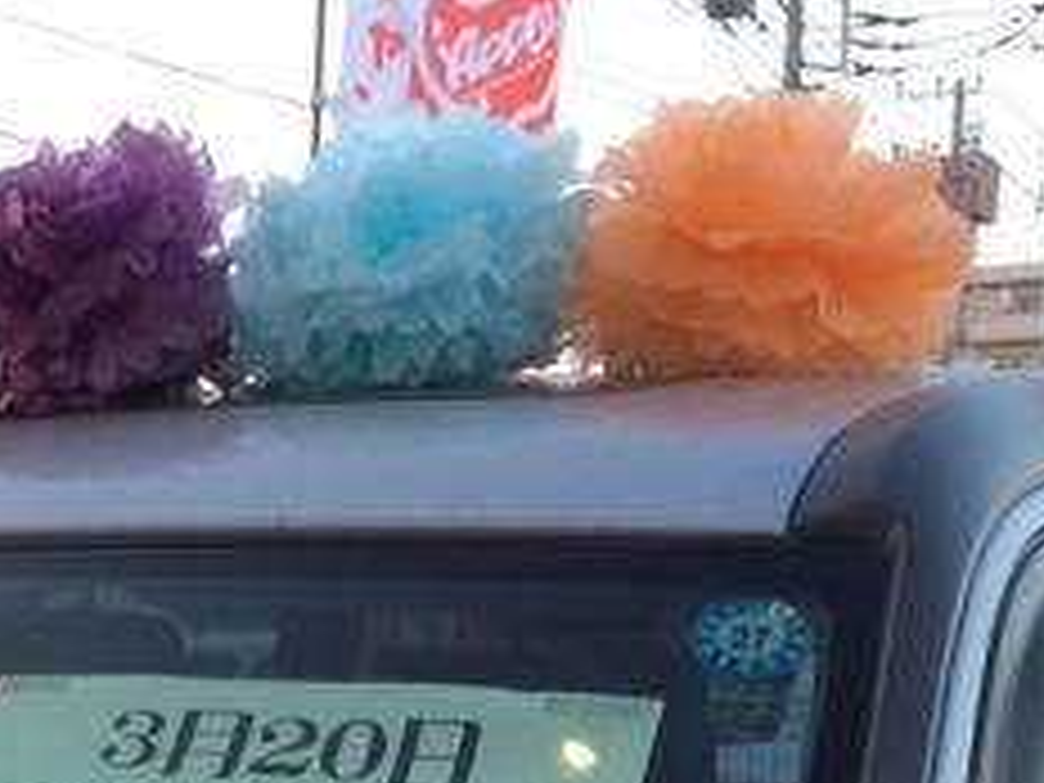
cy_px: 1035
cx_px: 54
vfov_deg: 17.3
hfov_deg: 23.6
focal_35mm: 80
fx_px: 2413
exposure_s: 1/40
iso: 40
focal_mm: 4.15
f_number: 2.2
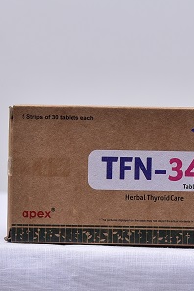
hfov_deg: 16.0
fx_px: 687
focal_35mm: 85
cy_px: 172
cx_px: 156
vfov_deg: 23.9
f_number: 4.5
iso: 1250
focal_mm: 48
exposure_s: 1/160
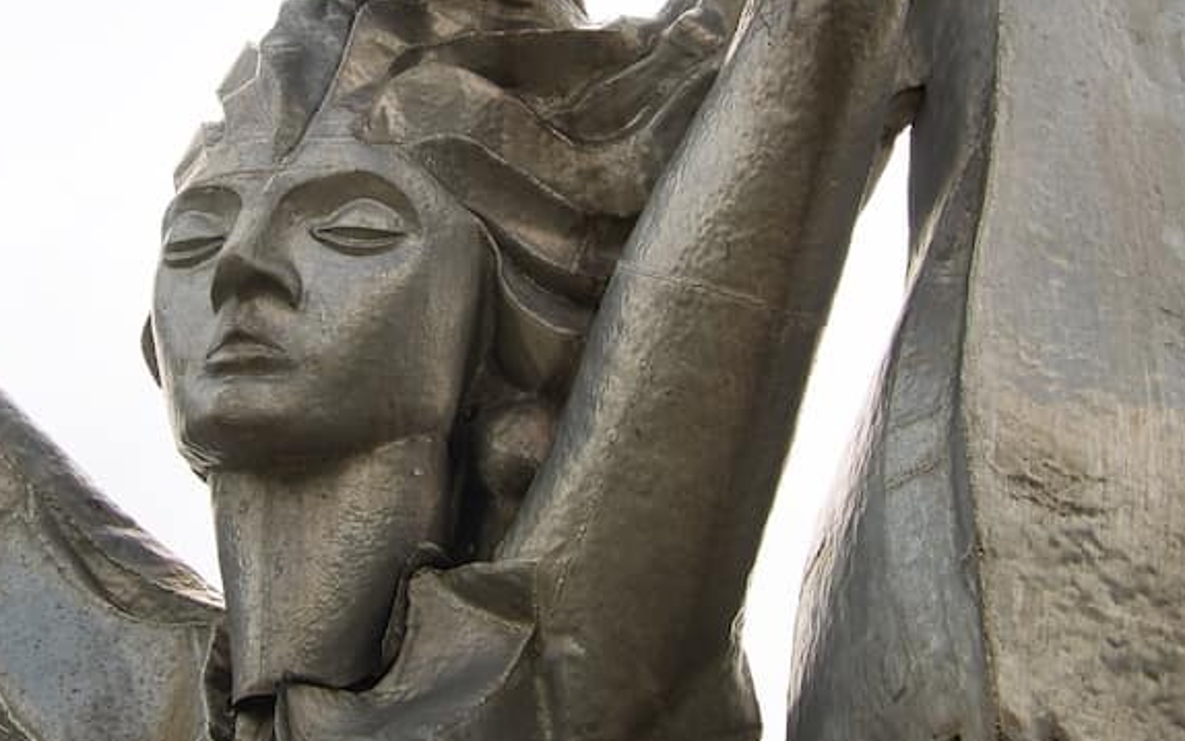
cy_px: 231
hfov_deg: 5.7
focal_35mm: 369
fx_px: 11919
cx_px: 419
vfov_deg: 3.6
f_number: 8
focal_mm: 101.58
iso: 125
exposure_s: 1/200
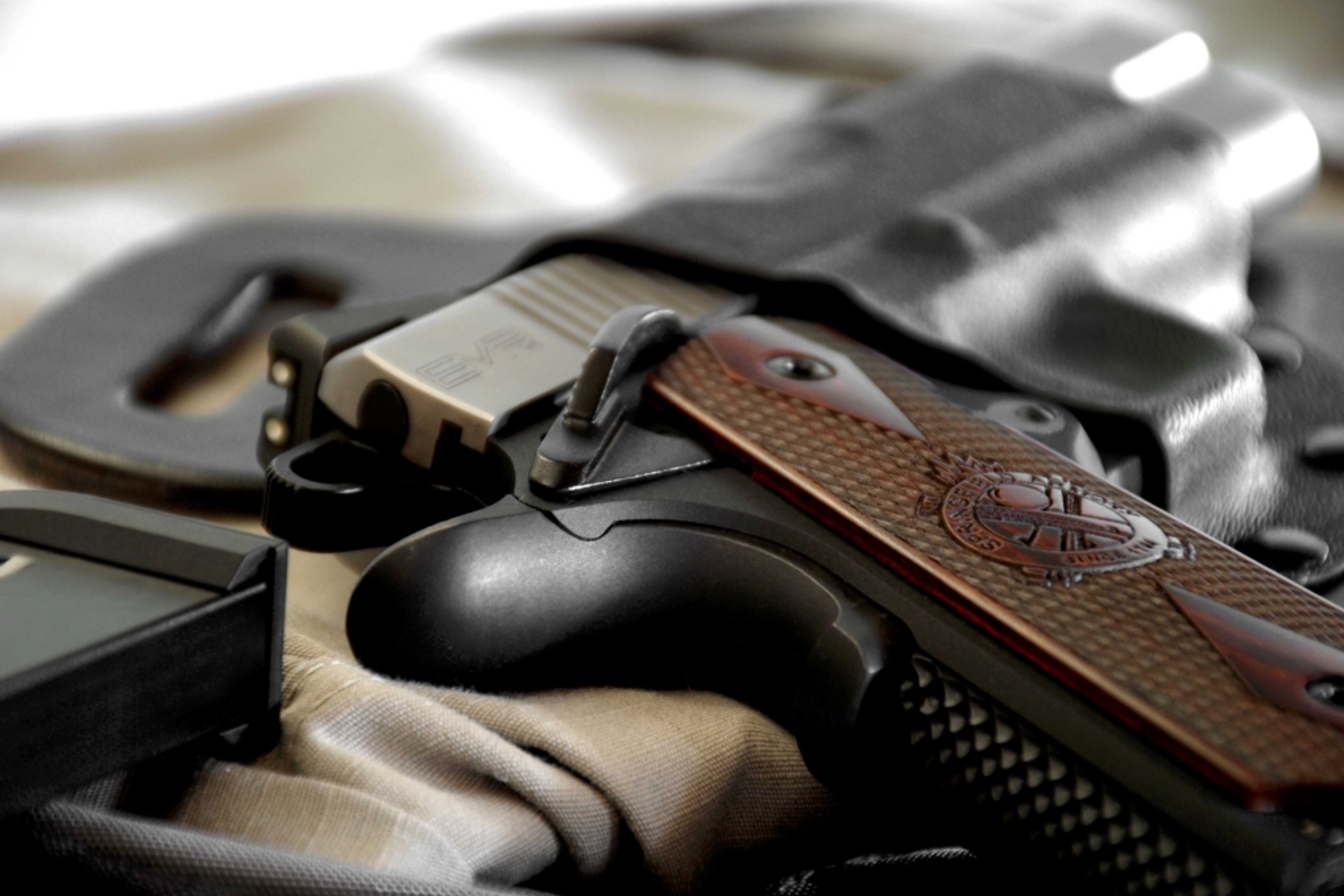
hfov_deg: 9.8
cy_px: 450
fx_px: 7877
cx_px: 672
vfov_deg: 6.5
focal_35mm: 211
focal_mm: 140
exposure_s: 1.3
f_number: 5.6
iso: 100
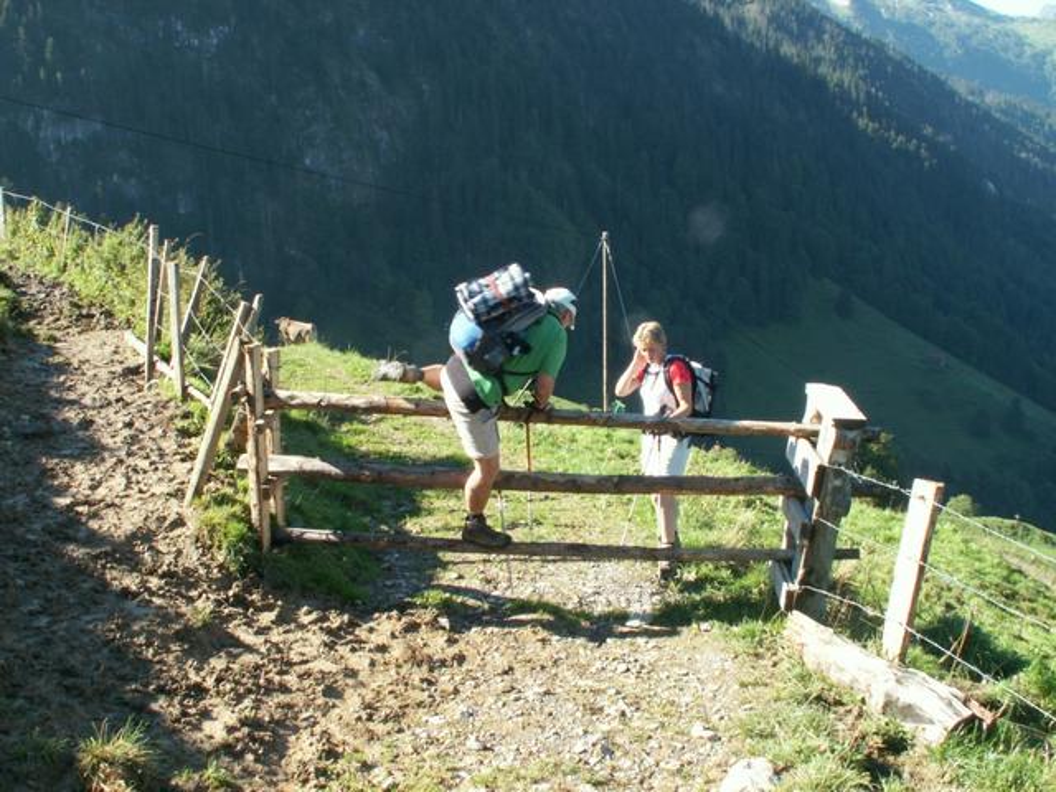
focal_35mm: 35
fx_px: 1068
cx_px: 528
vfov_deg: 40.7
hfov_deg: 52.6
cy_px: 396
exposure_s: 1/40
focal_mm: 5.86
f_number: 7.1
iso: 50
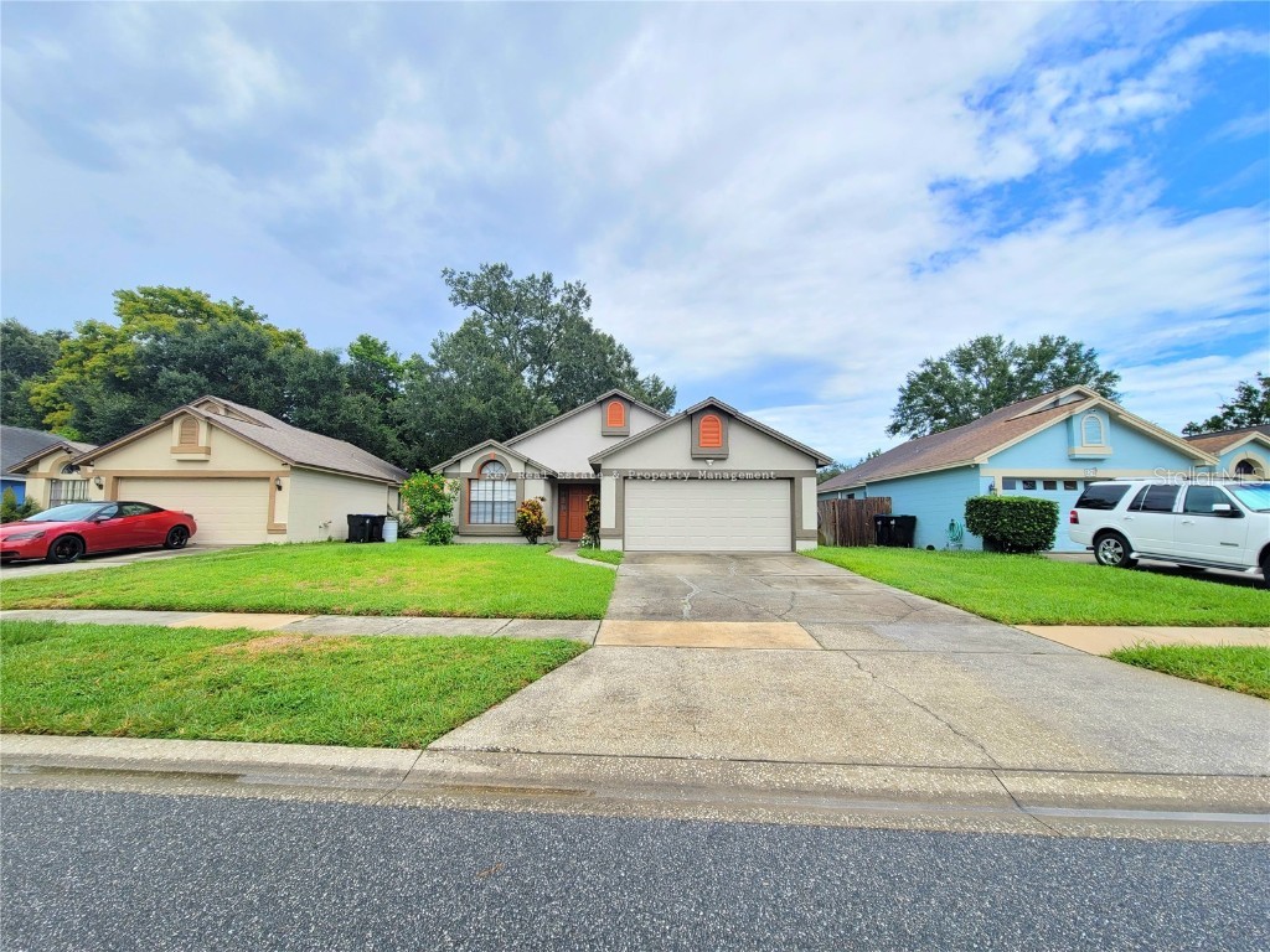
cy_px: 476
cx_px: 635
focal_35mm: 13
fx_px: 477
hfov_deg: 106.2
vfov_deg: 89.9
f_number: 2.2
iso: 64
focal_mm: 2.2
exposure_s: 1/1111
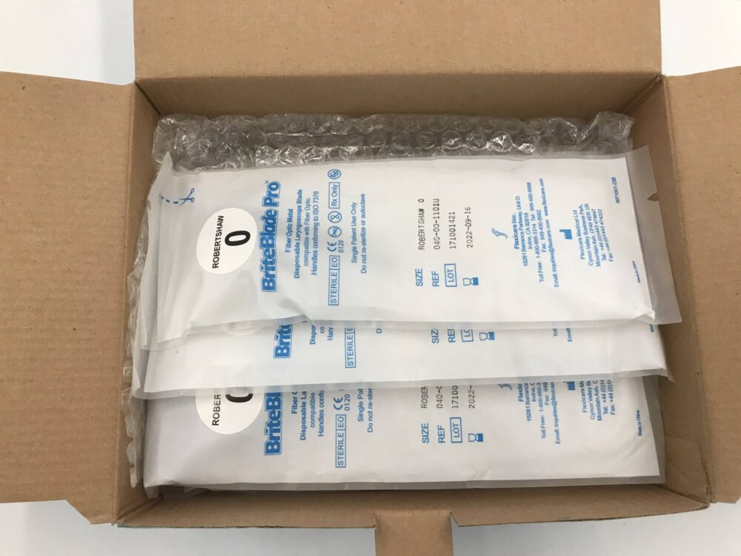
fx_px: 599
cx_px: 370
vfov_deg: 49.7
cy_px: 278
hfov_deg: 63.4
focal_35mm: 28
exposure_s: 1/30
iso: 20
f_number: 1.8
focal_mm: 3.99
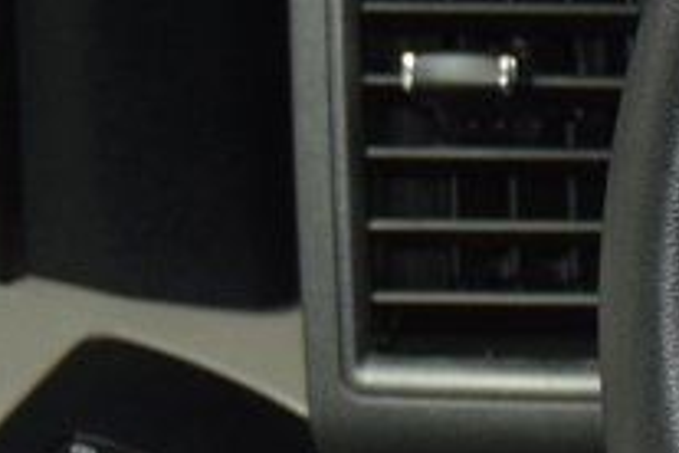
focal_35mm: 215
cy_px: 277
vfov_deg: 6.4
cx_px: 1663
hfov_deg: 8.6
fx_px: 4064
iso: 1600
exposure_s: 1/50
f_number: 3.8
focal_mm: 29
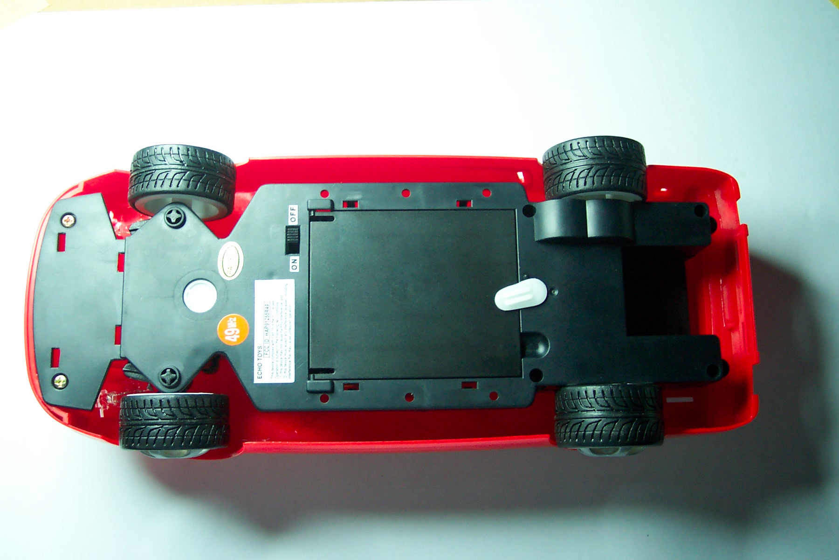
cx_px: 420
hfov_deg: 50.7
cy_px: 280
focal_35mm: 38
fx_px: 886
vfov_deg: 35.1
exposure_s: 1/30
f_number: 2.8
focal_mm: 8
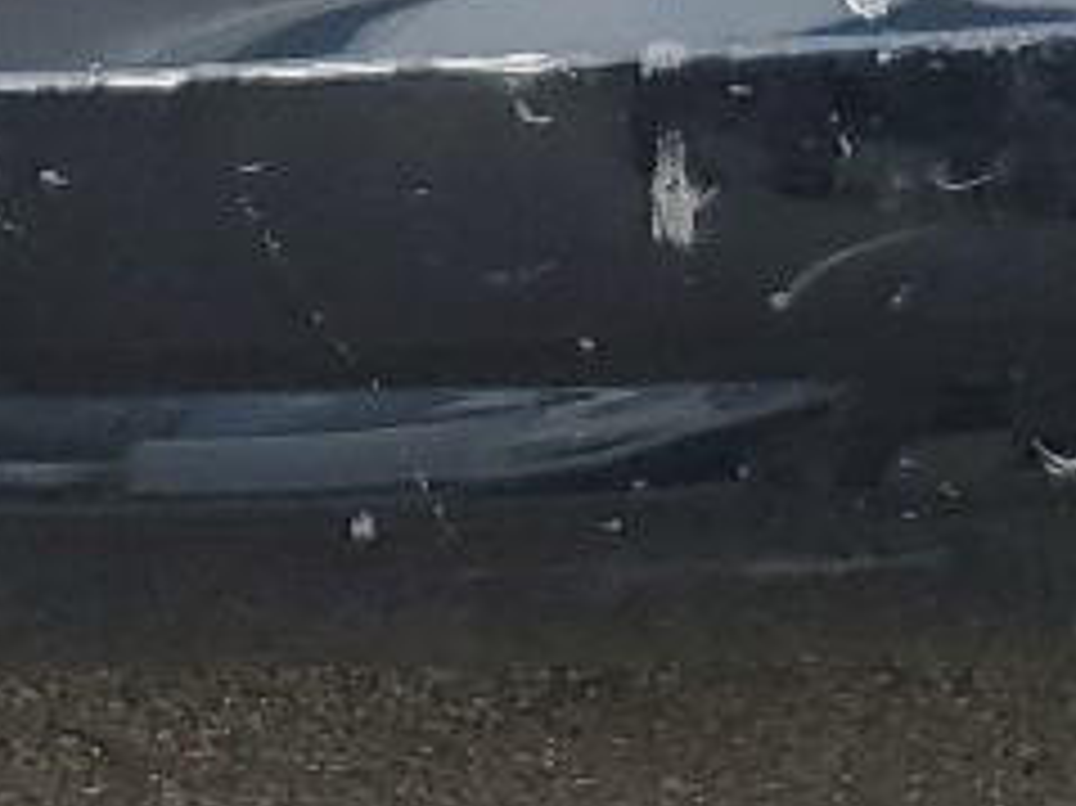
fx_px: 5406
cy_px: -1247
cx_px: 828
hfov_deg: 11.3
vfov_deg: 7.8
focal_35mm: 174
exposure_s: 1/2000
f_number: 1.5
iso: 50
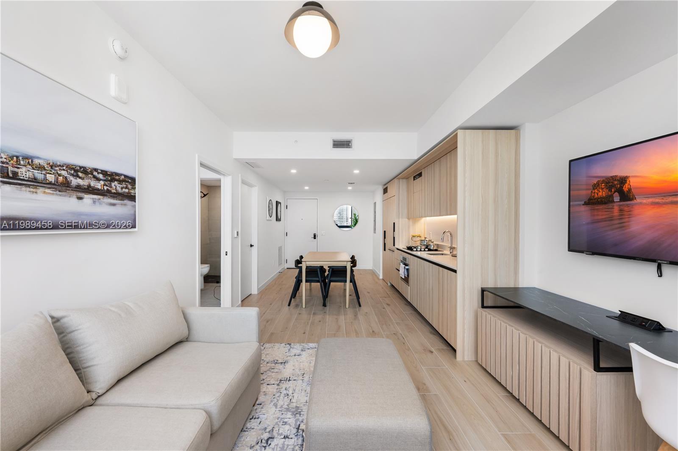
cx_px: 339
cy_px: 226
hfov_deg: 104.3
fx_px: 264
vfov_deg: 81.2
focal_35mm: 14
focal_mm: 14
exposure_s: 1/60
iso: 1000
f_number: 7.1
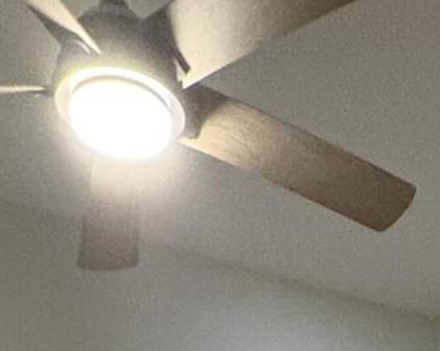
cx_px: 473
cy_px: 966
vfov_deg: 12.2
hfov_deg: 21.9
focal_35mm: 83
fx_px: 1081
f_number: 2.2
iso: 800
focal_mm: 2.22
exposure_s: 1/60
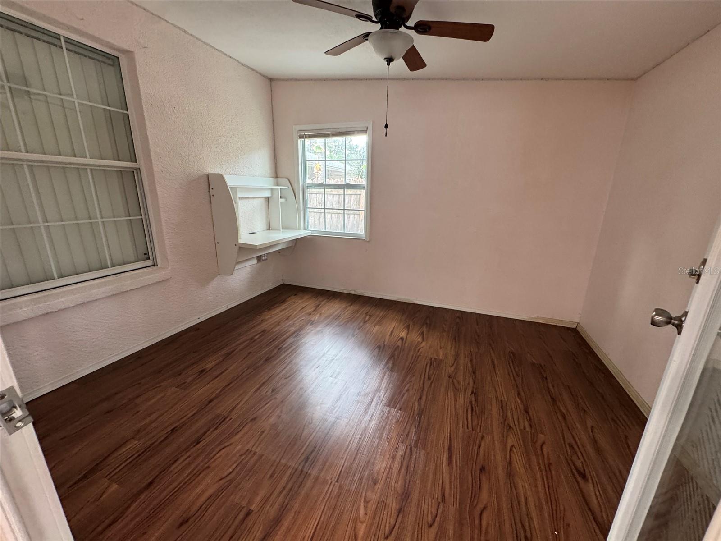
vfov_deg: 85.7
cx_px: 360
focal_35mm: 14
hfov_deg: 102.1
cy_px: 270
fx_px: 292
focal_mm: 2.22
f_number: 2.2
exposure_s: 1/60
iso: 320
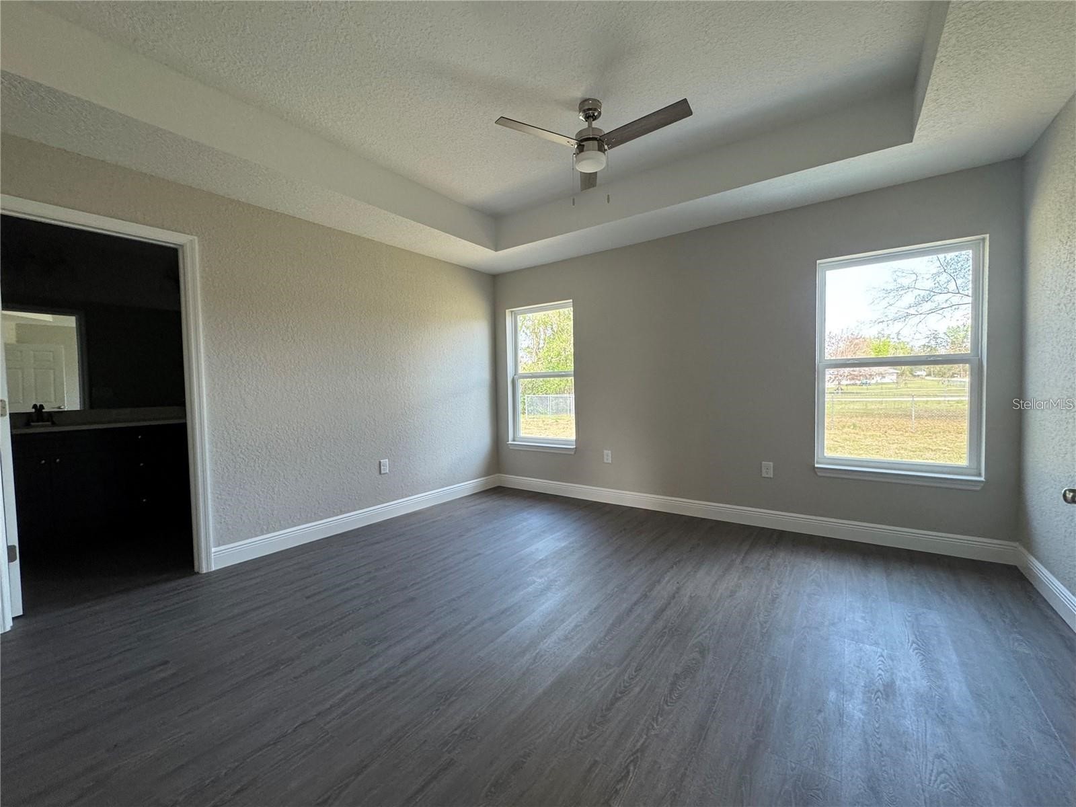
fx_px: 435
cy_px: 404
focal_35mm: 14
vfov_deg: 85.7
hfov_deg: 102.1
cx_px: 538
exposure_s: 1/120
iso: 250
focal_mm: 2.22
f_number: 2.2
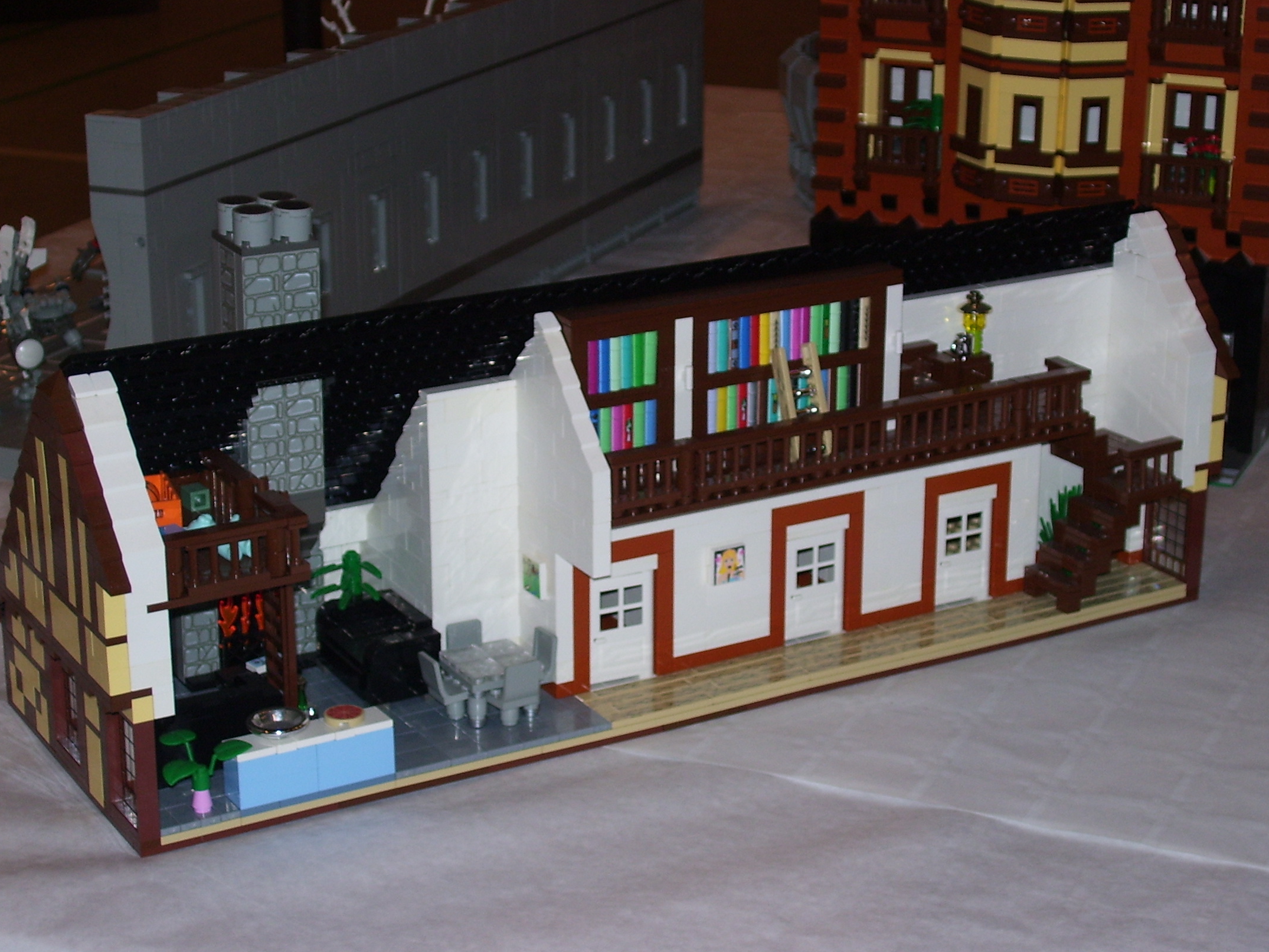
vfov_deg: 19.6
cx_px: 663
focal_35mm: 75
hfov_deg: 26.0
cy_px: 456
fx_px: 2750
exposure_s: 1/90
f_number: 4
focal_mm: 11.6
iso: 80
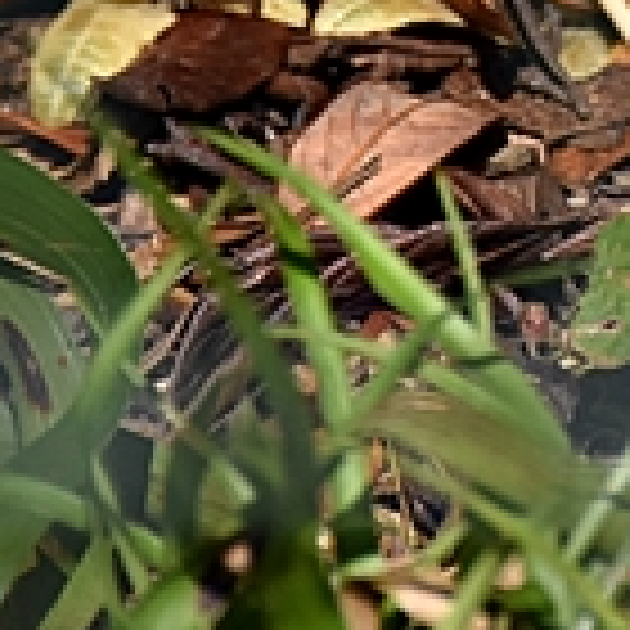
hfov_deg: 1.3
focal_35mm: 1304
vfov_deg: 1.3
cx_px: 554
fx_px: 26850
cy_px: -619
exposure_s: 1/1600
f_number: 5.6
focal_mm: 140
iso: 400
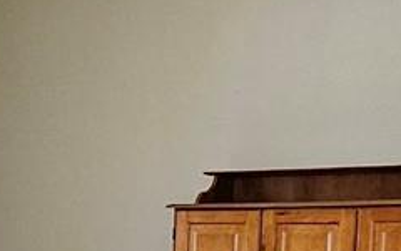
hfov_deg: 20.5
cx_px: -130
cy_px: 368
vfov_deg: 13.4
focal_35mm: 92
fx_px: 1005
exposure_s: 1/24
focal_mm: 2.2
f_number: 2.2
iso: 800
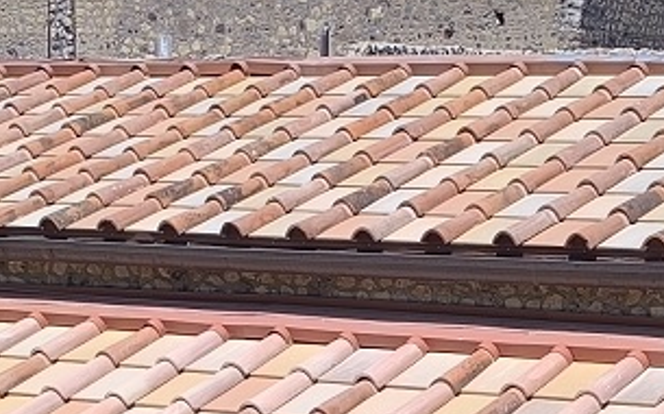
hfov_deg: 16.3
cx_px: 405
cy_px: 963
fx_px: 2314
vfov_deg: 9.2
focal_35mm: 128
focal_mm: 6.14
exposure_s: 1/920
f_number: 1.65
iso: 50
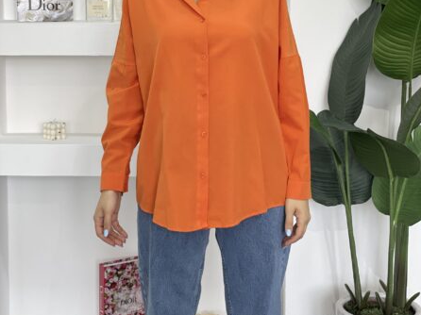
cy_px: 84
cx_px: 210
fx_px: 851
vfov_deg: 20.8
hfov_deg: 27.8
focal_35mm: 70
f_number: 2
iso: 80
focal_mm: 6
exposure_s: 1/100
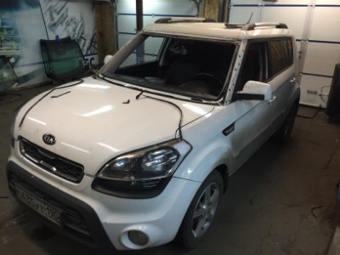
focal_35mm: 29
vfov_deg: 48.2
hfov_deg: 61.7
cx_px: 170
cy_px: 128
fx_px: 285
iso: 100
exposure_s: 1/33
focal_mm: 4.15
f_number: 2.2
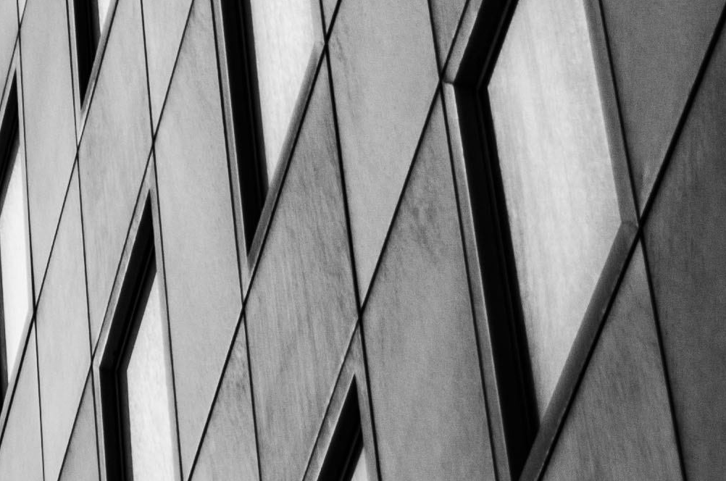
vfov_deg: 5.7
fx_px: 4750
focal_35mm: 236
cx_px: -738
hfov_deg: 8.3
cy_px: -399
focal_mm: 32
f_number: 4.8
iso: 100
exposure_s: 1/200
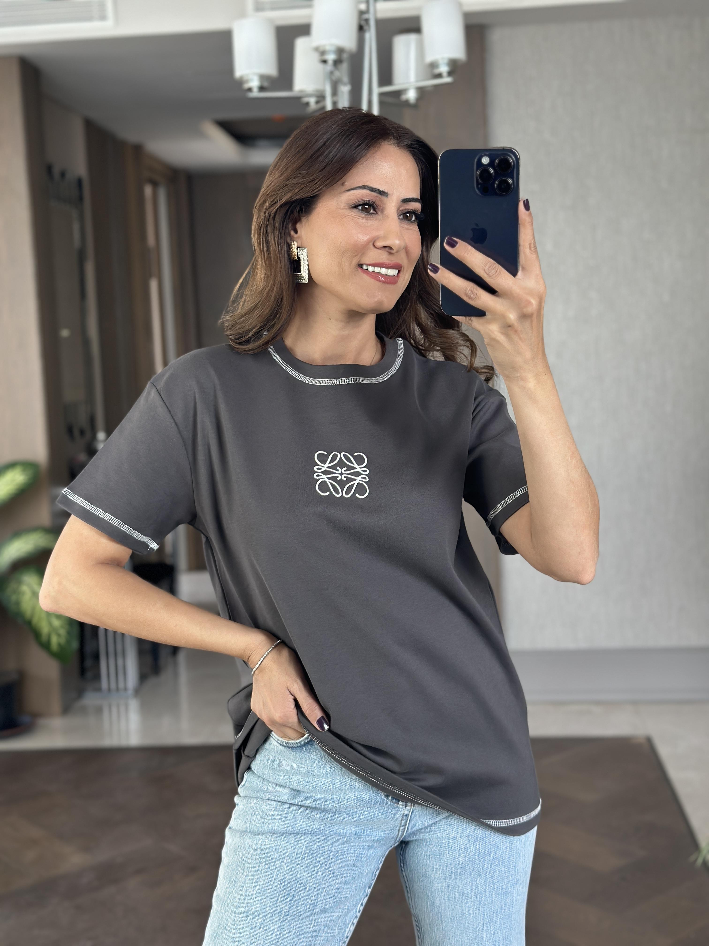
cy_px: 473
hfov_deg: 30.3
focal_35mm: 48
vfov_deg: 39.7
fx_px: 1311
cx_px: 354
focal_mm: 6.86
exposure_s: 1/86
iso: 125
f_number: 1.78
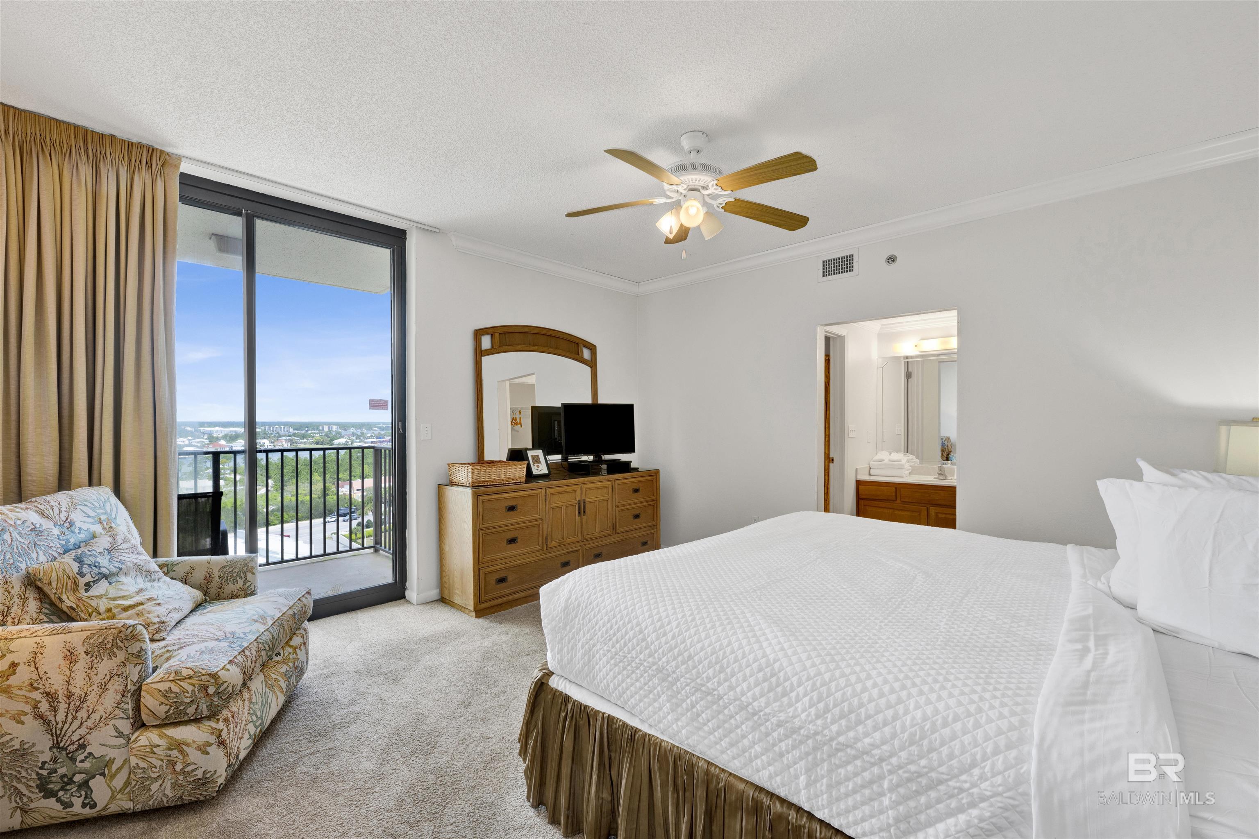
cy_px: 420
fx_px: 490
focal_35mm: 14
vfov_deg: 81.2
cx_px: 630
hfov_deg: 104.3
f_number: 11
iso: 400
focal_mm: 14
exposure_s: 1/50
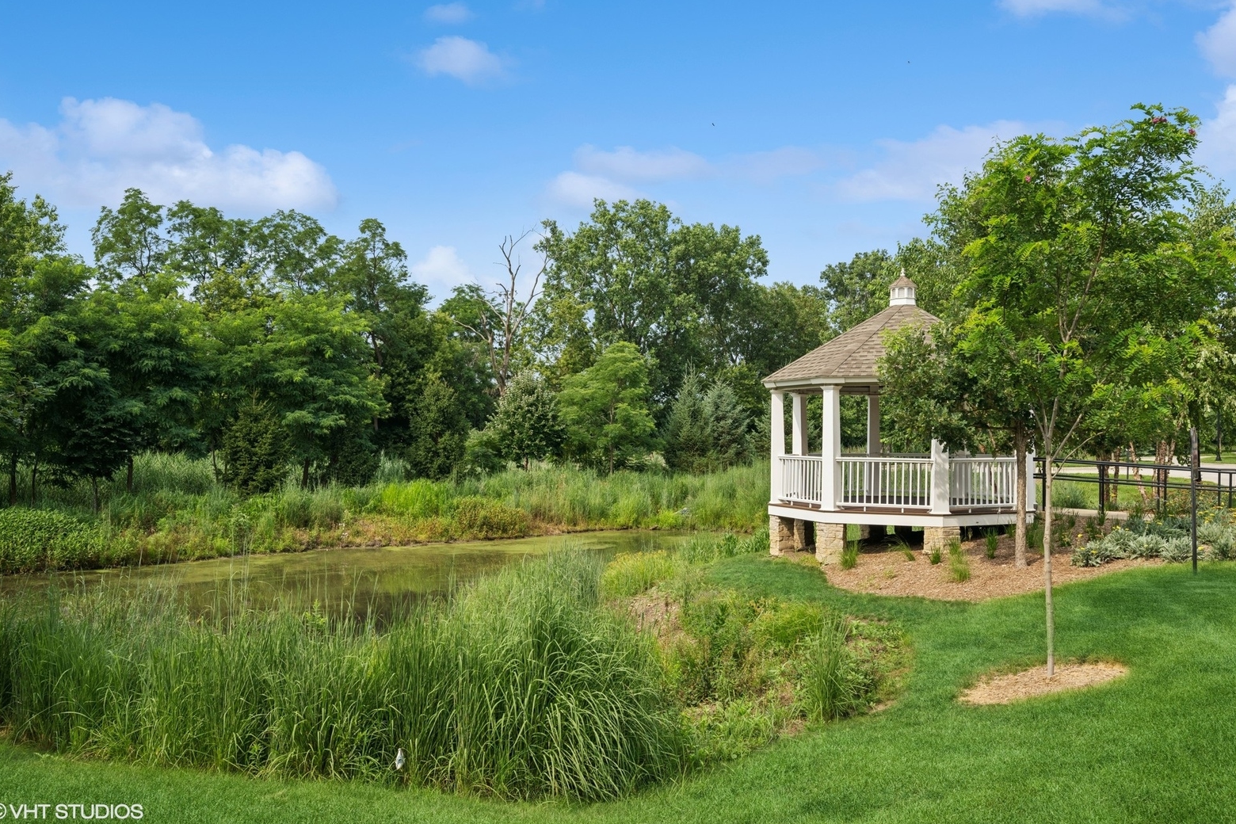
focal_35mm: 27
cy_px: 401
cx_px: 620
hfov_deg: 67.4
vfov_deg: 47.9
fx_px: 927
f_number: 9
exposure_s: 1/400
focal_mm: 26
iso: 200
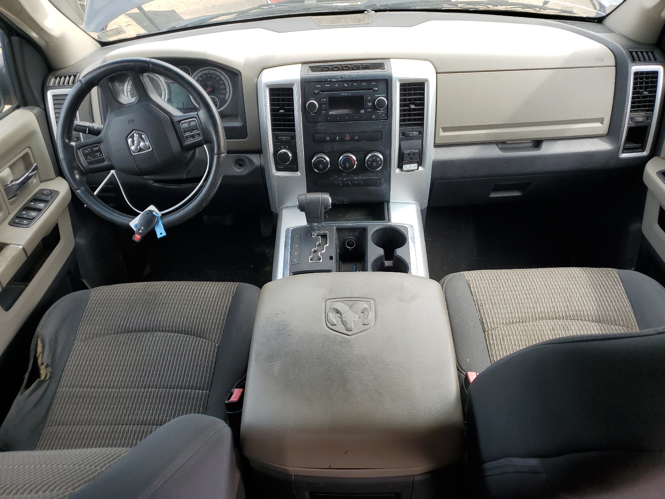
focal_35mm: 26
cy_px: 250
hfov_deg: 67.3
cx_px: 332
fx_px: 499
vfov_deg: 53.1
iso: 50
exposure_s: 1/345
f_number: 1.5
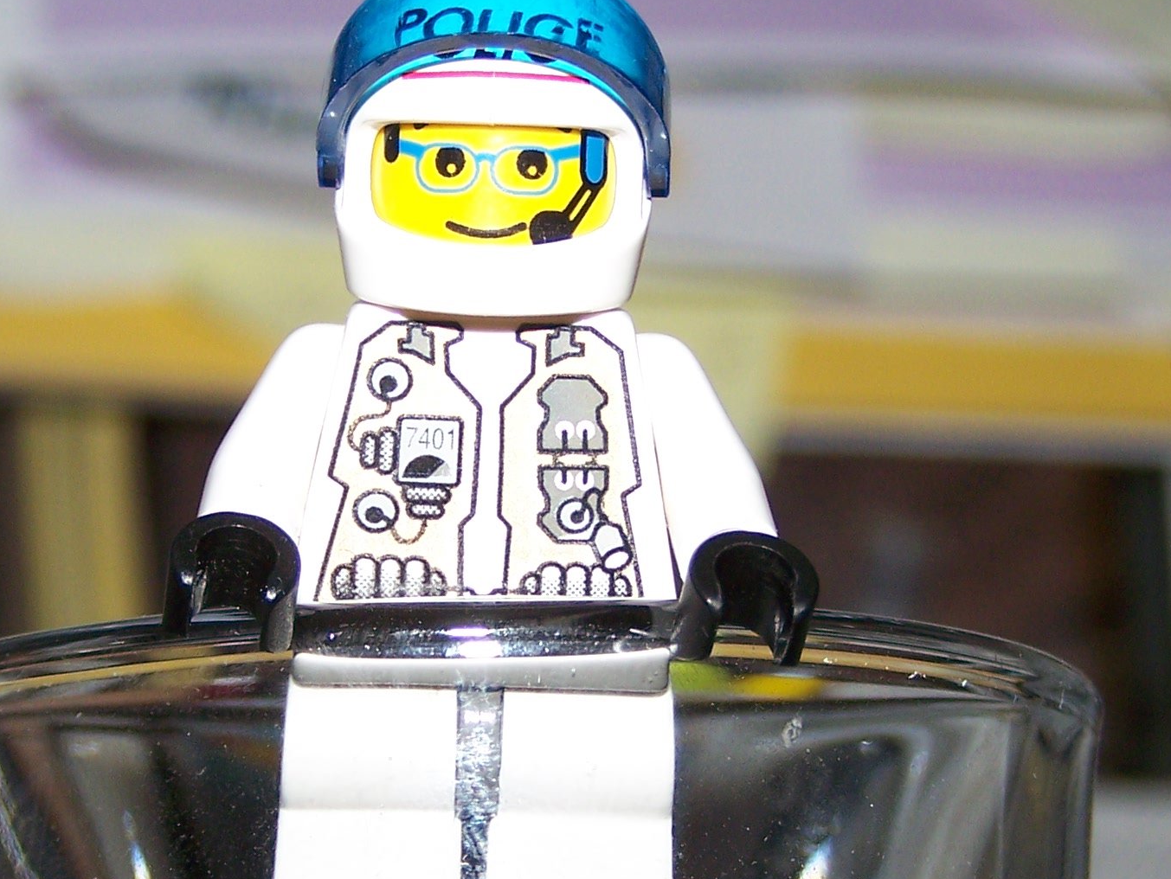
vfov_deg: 11.1
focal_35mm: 134
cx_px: 531
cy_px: 515
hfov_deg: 14.7
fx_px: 4535
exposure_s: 1/80
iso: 80
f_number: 3.2
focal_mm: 10.7
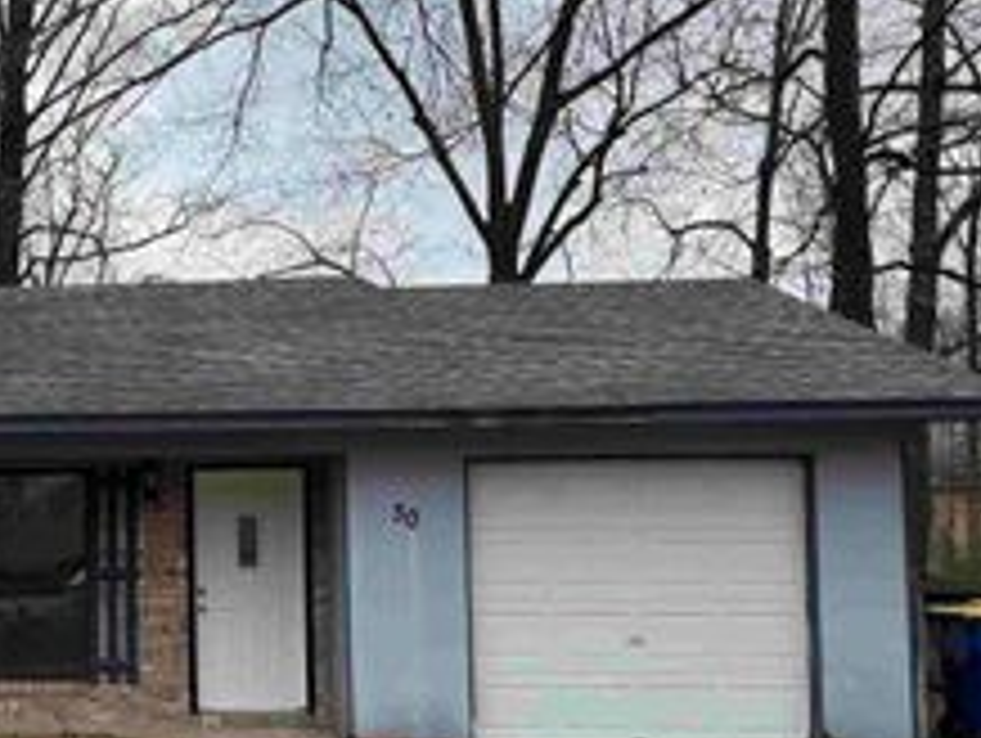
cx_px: -45
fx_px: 1560
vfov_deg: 26.5
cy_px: 493
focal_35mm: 55
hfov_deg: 31.7
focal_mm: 6.76
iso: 80
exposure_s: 1/1721
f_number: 1.78
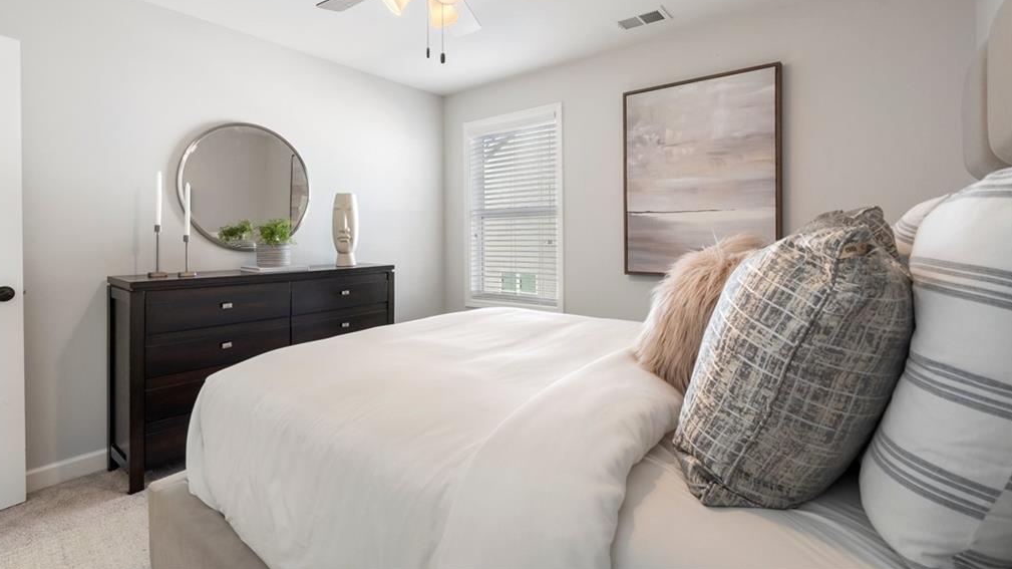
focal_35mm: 17
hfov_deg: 95.9
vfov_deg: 63.4
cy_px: 231
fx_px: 456
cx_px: 505
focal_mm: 16
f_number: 8
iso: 640
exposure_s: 1/20
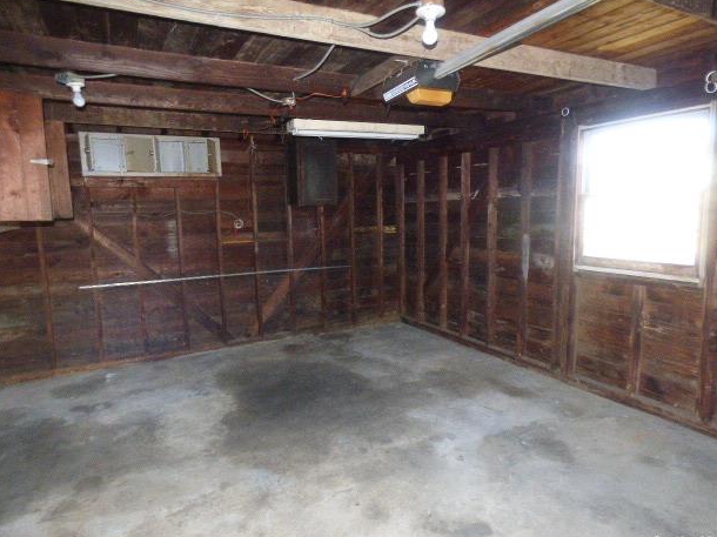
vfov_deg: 63.4
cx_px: 353
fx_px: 435
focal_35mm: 21
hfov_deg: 79.0
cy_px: 267
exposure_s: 1/60
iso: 800
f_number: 2.8
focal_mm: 3.58
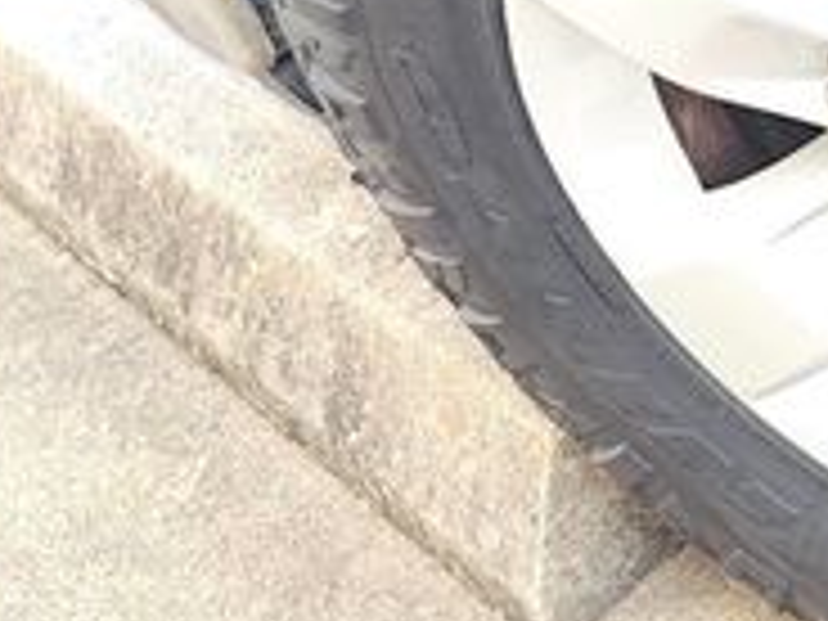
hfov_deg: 22.4
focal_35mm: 80
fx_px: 1914
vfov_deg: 18.3
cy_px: 148
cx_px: 1012
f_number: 1.7
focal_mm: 6.3
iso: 32
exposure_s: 1/60
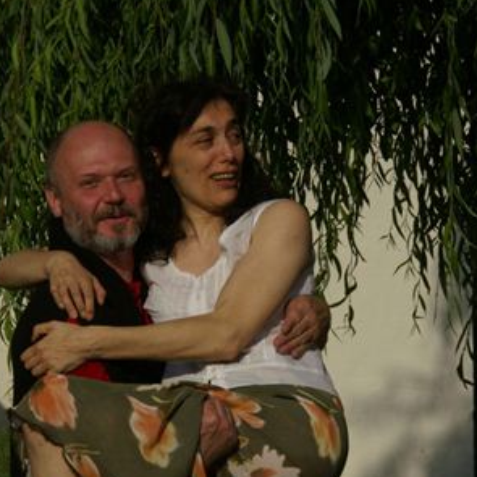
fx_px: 3428
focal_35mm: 220
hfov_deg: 8.0
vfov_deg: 8.0
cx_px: 309
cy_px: 279
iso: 800
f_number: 14
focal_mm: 85
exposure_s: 1/2000
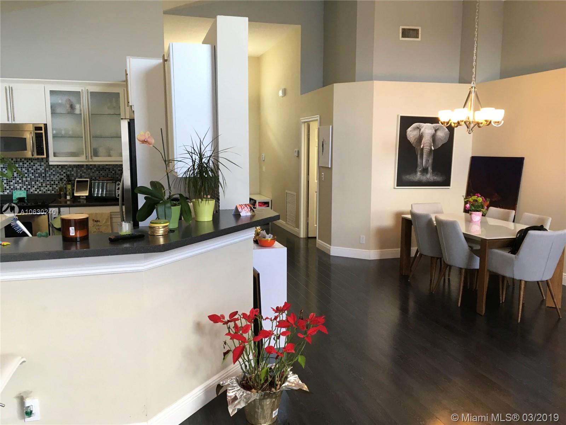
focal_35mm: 29
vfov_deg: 48.2
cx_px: 283
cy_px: 212
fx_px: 474
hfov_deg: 61.7
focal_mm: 4.15
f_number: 2.2
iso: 64
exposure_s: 1/30
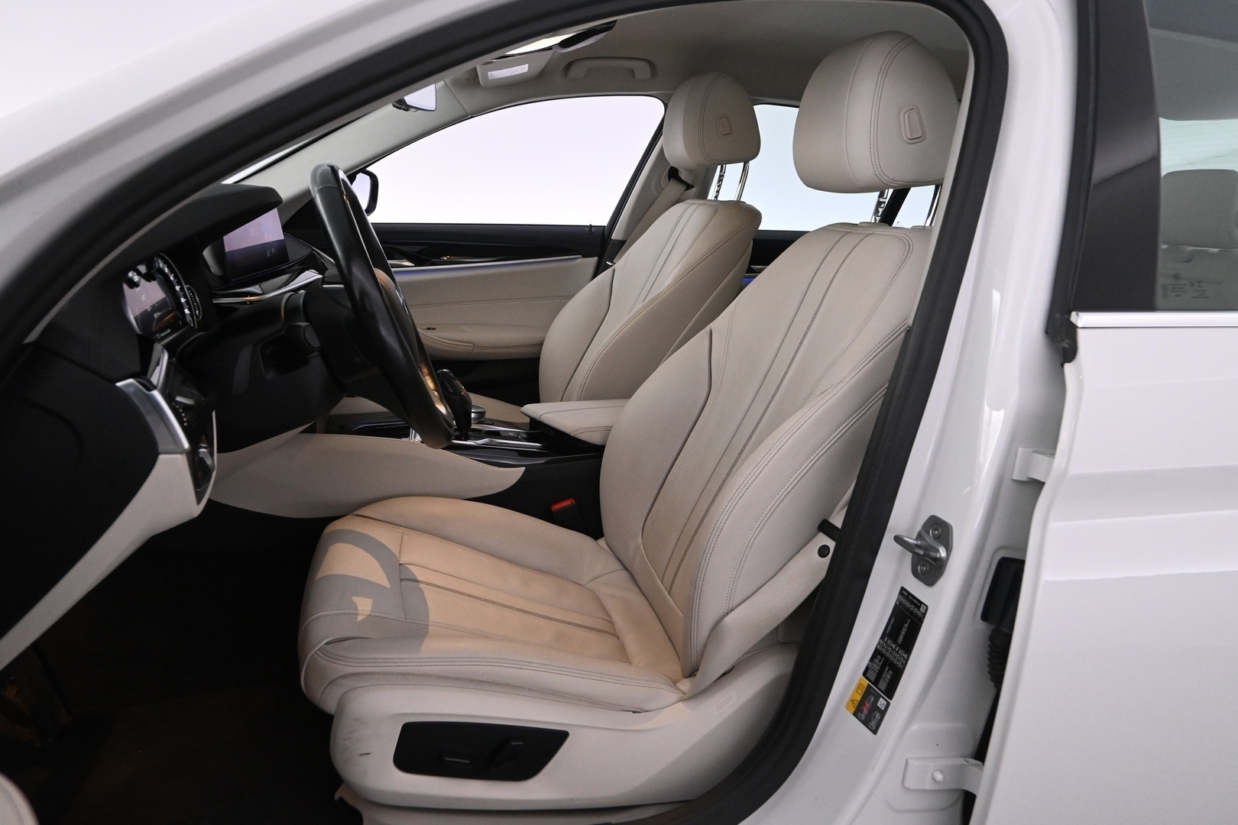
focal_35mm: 26
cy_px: 412
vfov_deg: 50.4
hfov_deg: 70.4
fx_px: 877
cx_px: 619
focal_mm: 17
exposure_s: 1/80
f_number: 4.5
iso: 2500
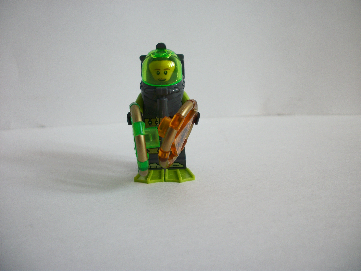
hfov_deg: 52.6
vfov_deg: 40.7
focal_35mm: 35
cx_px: 180
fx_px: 365
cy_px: 136
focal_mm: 6.3
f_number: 3.1
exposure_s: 1/40
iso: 80
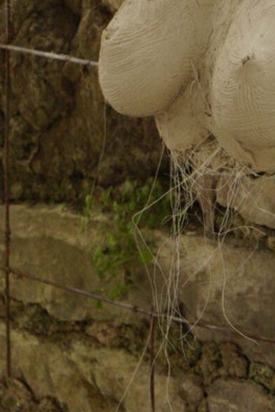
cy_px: -201
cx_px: 224
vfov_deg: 9.4
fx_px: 2429
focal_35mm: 212
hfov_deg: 6.5
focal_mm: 70
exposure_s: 1/80
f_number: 5.6
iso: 1600
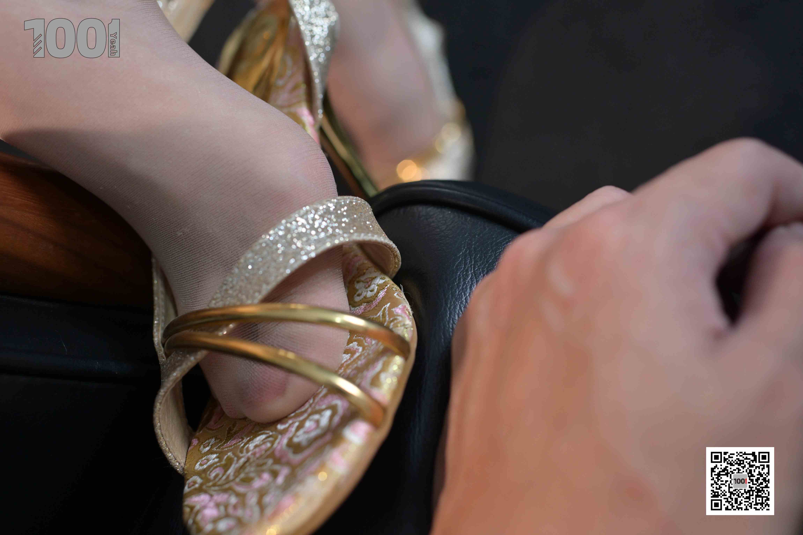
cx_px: 402
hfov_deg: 54.4
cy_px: 268
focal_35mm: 35
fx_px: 781
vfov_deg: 37.9
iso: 800
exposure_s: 1/125
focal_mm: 35
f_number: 4
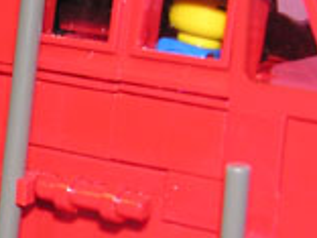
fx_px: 1648
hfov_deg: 10.6
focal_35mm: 180
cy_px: 167
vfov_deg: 8.2
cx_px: -150
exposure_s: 1/60.1
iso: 50
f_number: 2.8
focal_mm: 8.9
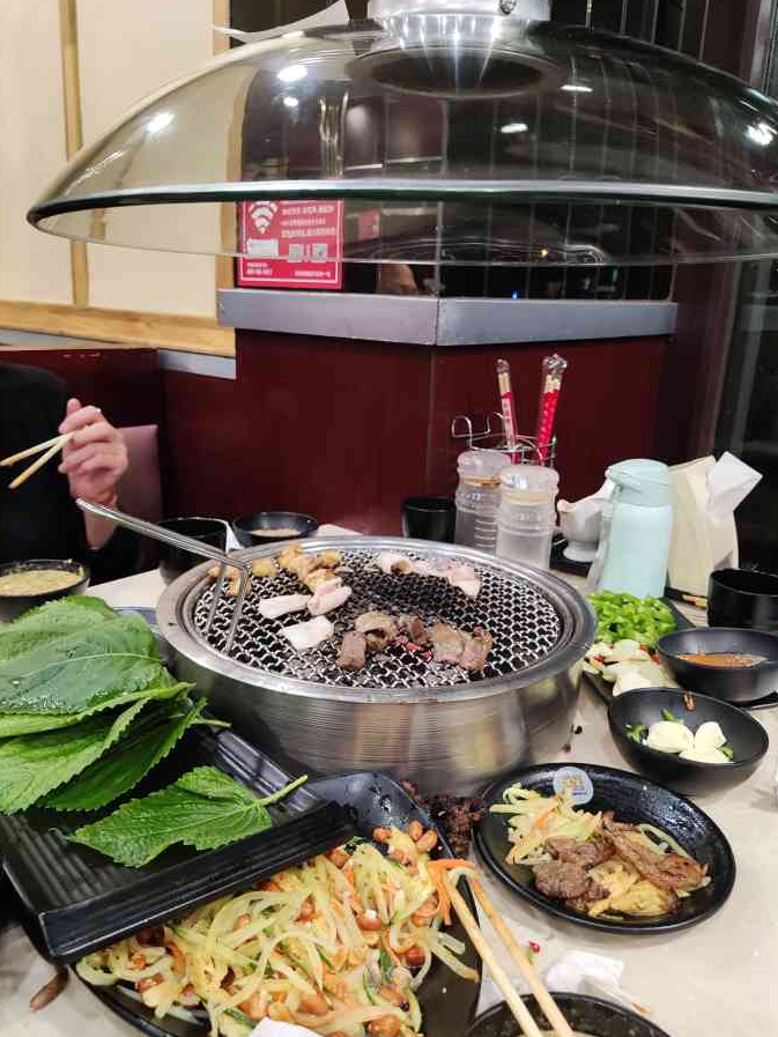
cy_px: 524
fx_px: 779
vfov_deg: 67.3
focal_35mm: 26
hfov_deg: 53.1
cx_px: 398
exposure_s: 1/50
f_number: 1.79
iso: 550
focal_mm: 4.71
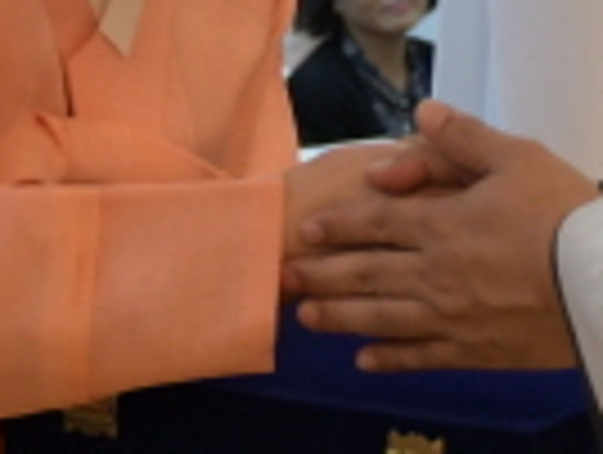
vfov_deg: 4.2
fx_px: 6143
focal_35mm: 352
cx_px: 670
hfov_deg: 5.6
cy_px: -101
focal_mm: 32
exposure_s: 1/60
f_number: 4.2
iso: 800
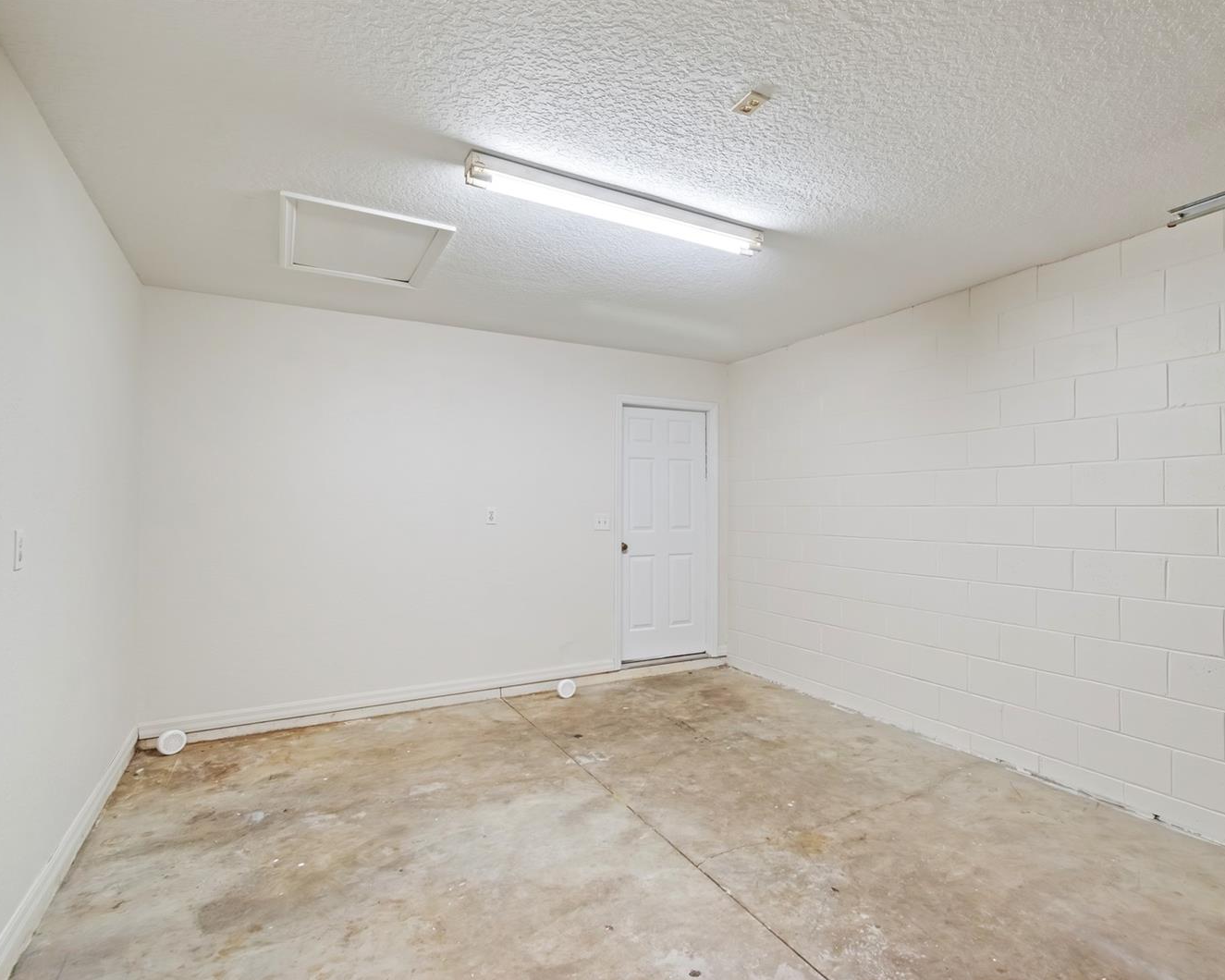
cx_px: 714
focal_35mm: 17
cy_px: 489
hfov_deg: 88.9
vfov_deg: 77.0
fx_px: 616
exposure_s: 1/5
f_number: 9
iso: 250
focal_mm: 10
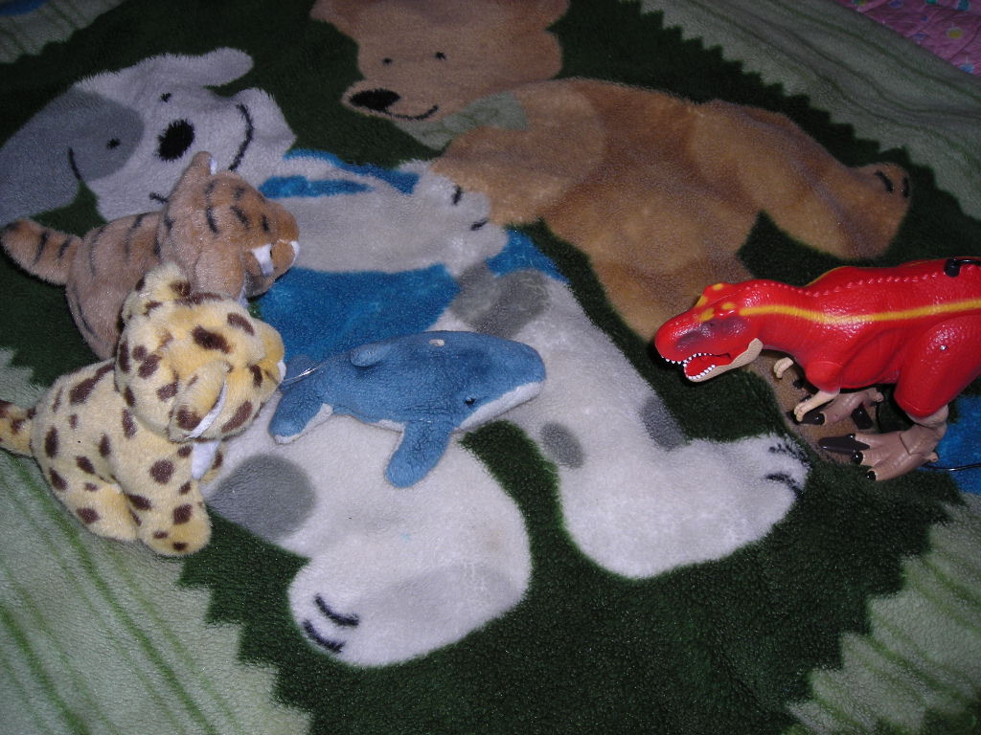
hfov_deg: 49.0
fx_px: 1077
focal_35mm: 38
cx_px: 490
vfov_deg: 37.7
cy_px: 368
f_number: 3.2
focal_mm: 6.3
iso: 50
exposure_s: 1/60
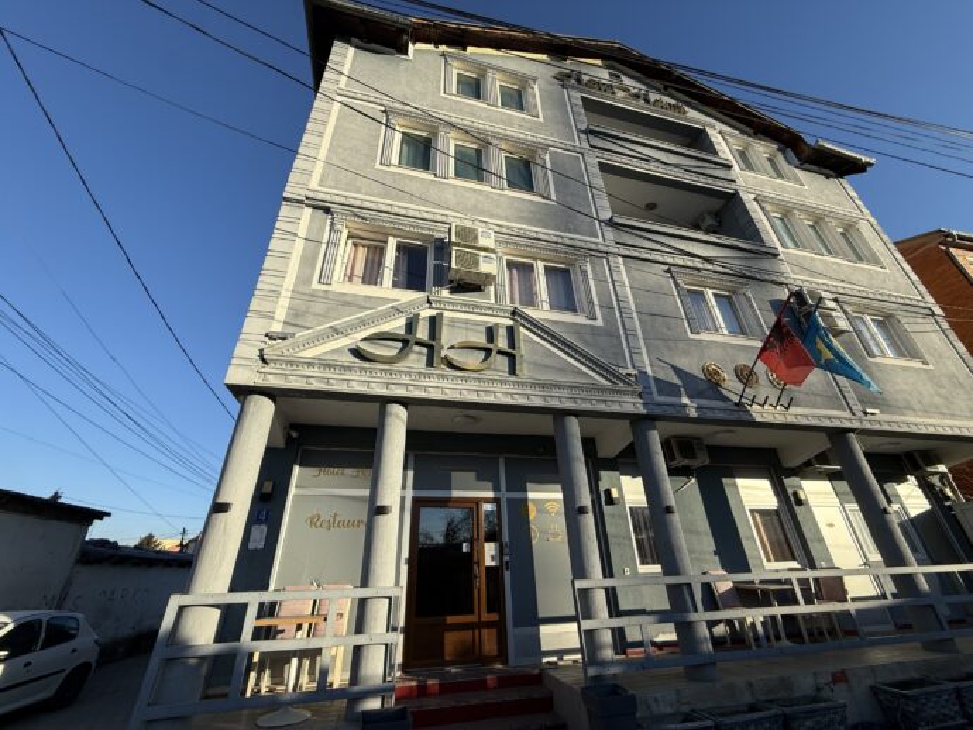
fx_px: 394
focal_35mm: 14
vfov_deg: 85.7
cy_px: 365
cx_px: 486
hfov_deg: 102.0
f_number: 2.2
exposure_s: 1/1431
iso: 50
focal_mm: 2.22
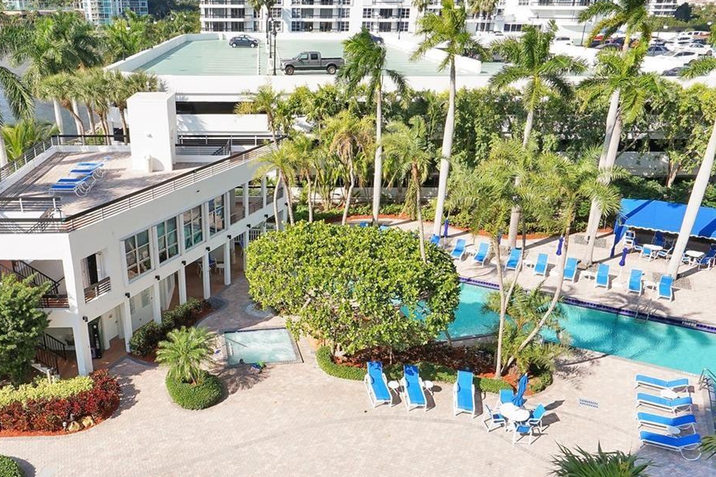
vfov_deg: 43.5
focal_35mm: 30
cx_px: 272
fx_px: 596
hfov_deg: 61.2
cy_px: 274
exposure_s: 1/250
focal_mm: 17
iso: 500
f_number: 16
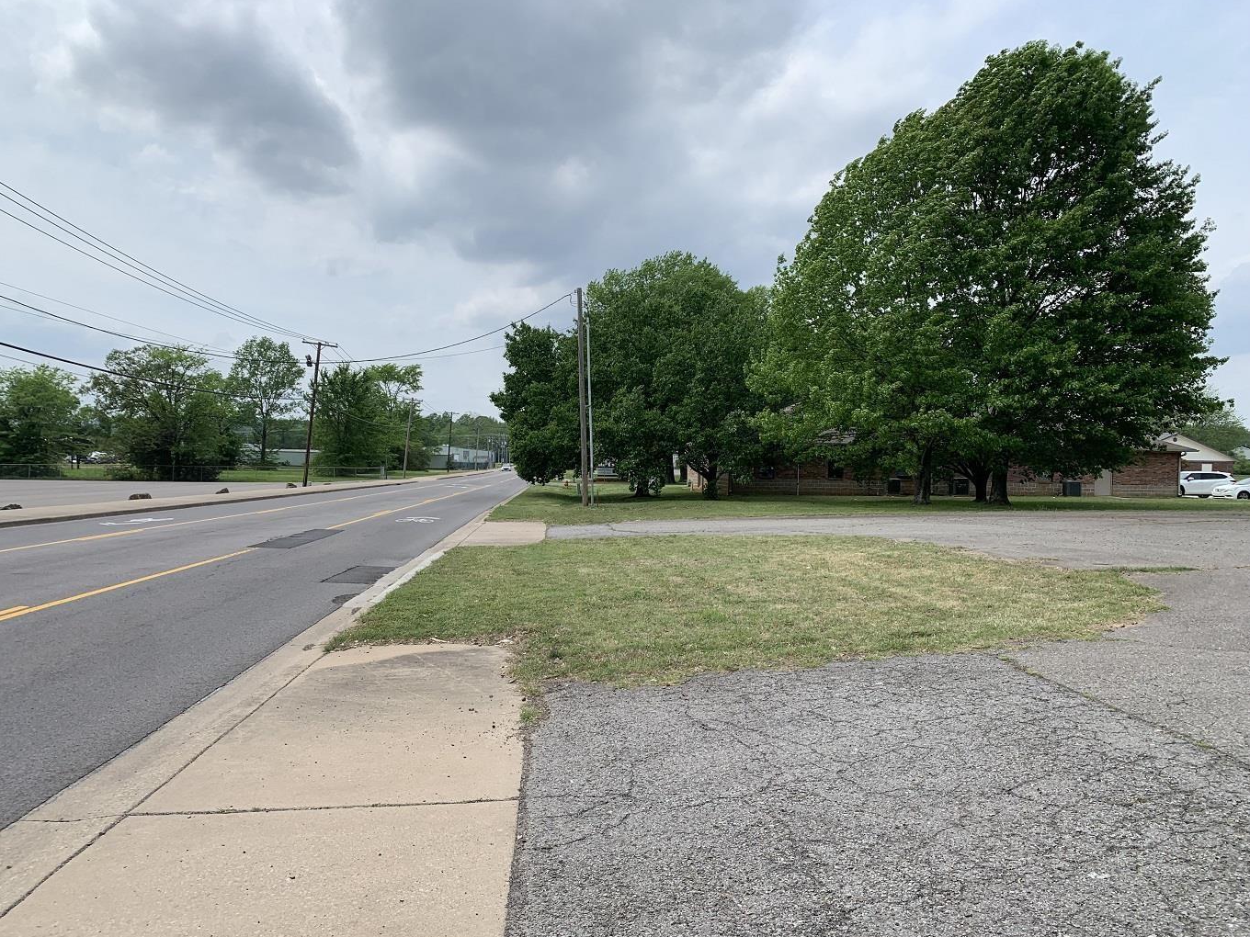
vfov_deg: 51.3
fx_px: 975
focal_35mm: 27
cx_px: 603
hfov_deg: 65.3
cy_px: 482
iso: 25
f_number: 1.8
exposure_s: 1/2915
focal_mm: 4.25
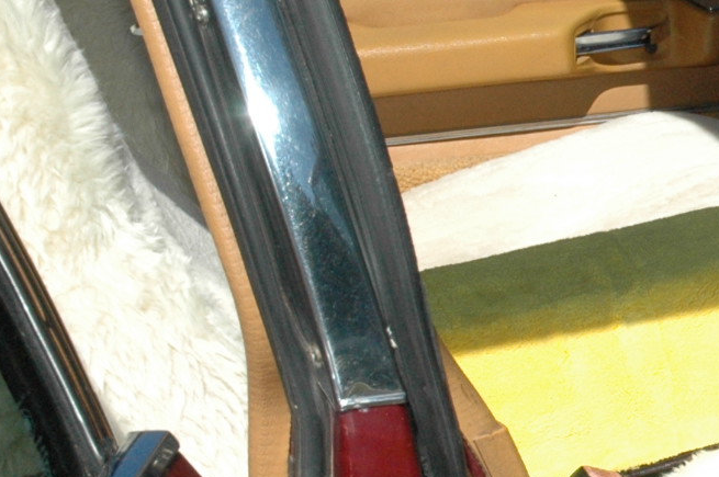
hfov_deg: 13.0
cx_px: 1120
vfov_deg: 9.2
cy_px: 263
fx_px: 2966
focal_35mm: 149
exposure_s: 1/500
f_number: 14
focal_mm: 29
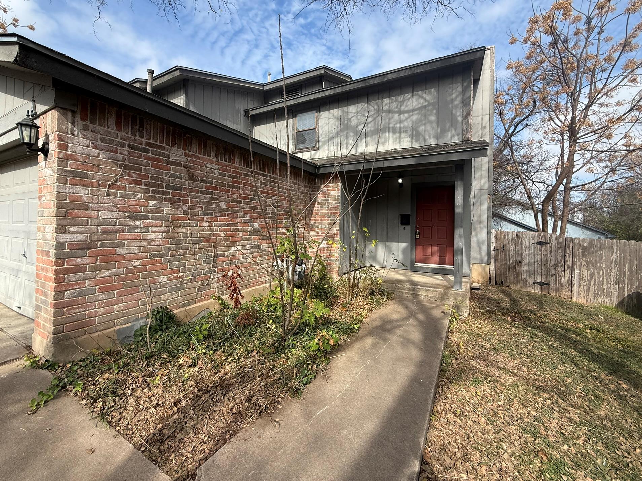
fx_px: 278
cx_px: 312
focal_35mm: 15
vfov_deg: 81.7
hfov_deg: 98.1
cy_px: 226
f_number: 2.2
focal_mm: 2.22
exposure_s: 1/888
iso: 50
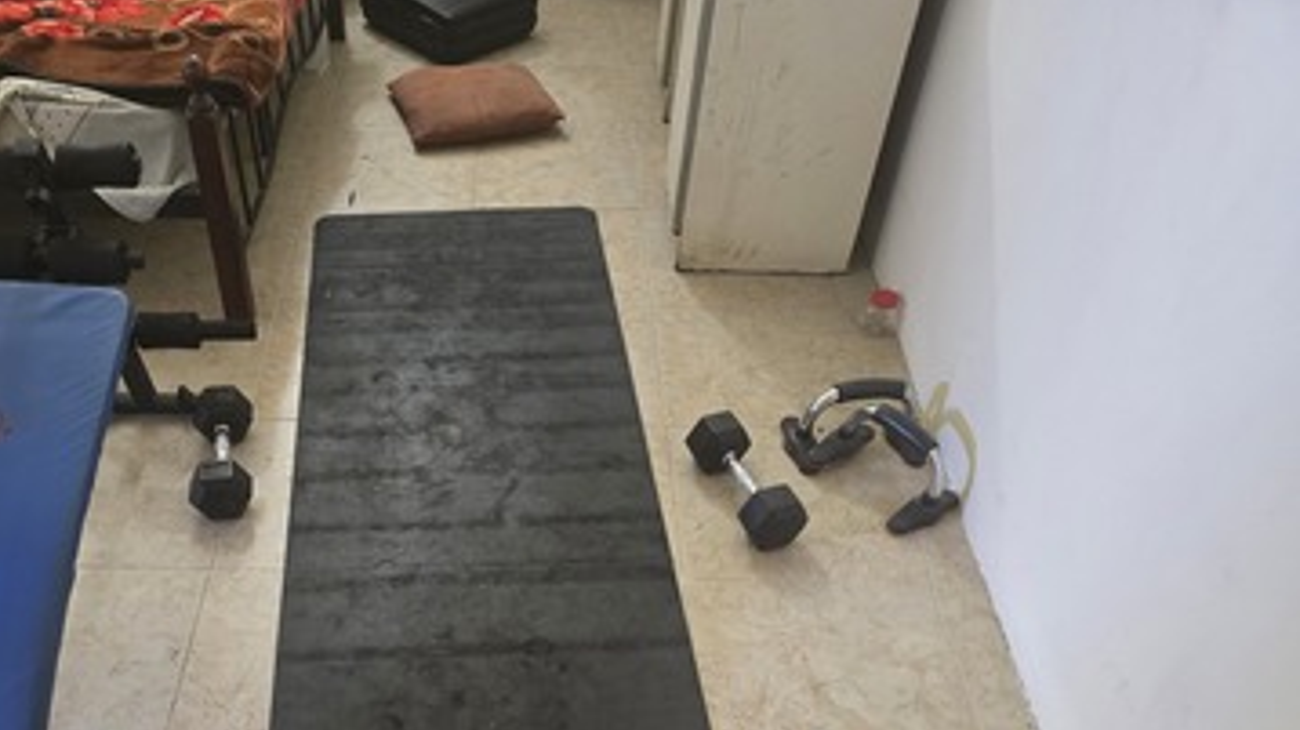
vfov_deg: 35.3
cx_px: 478
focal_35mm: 32
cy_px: 601
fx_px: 1103
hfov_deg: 60.1
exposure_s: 1/60
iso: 800
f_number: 1.7
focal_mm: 6.3
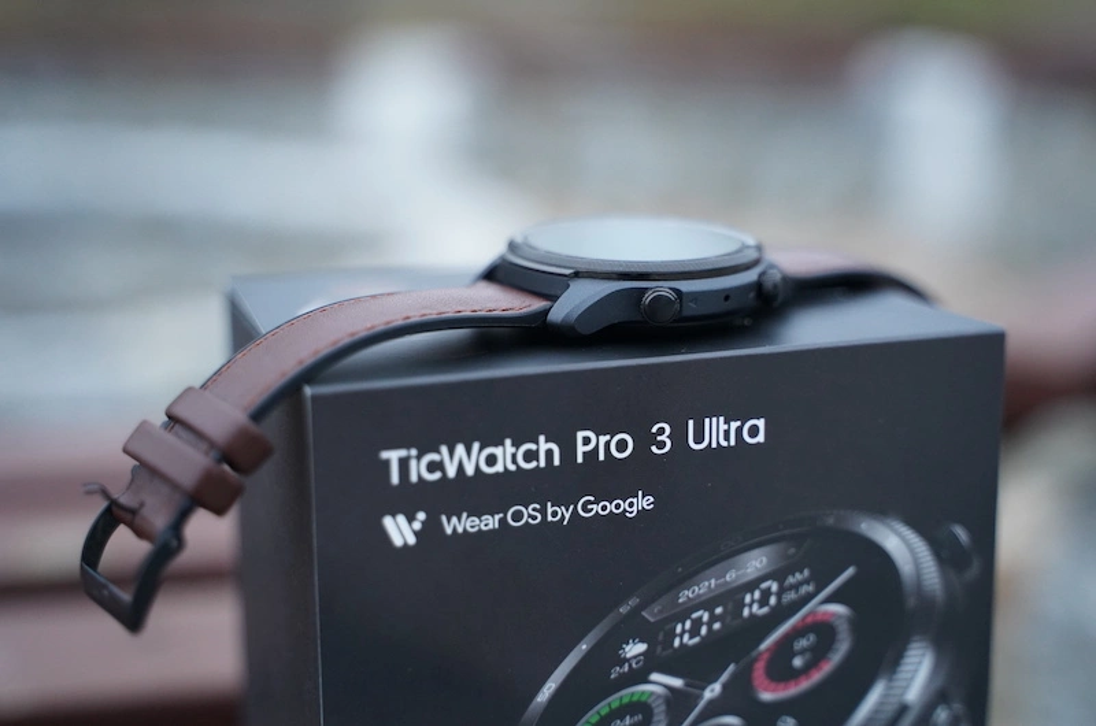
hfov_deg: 42.0
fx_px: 1428
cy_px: 363
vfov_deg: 28.5
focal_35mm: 47
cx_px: 548
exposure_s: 1/160
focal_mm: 47
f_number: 2.8
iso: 4000
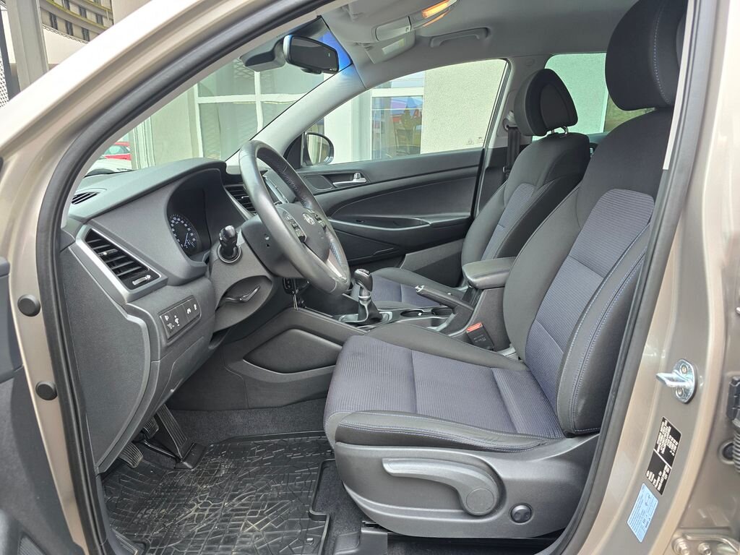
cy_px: 278
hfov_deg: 73.9
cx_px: 370
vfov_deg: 58.9
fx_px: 492
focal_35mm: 23
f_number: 1.7
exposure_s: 1/180
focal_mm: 6.3
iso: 125
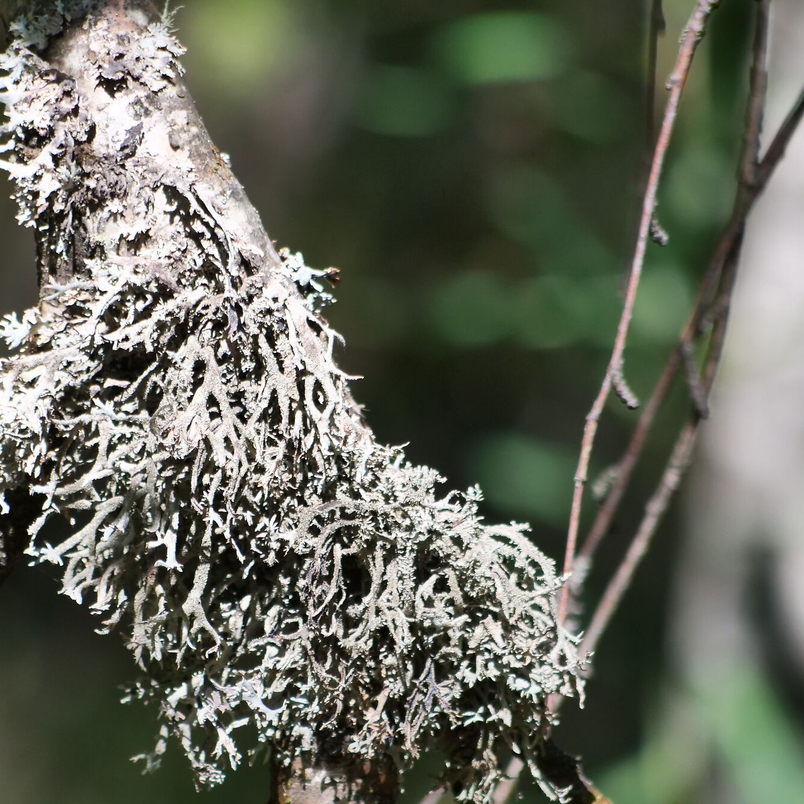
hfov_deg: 3.2
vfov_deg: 3.2
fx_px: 14190
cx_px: 212
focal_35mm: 540
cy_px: 404
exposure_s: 1/640
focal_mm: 171
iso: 400
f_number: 5.6
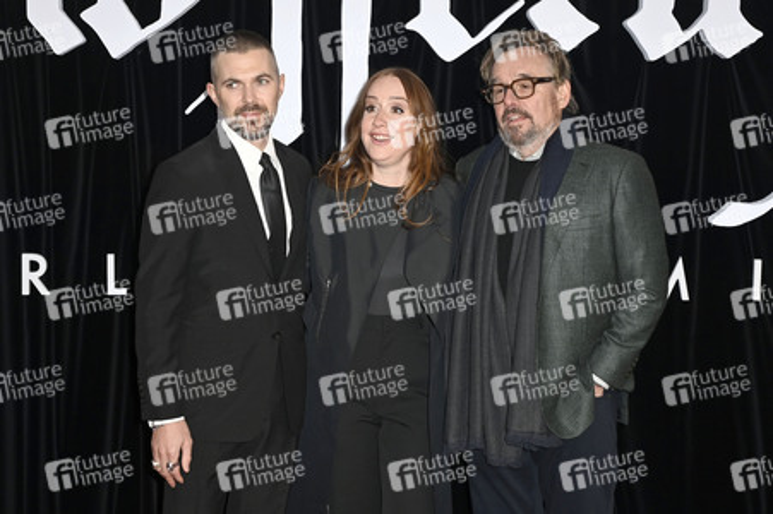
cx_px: 386
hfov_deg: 24.8
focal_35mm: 82
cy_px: 257
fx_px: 1759
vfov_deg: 16.6
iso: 1250
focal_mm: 82
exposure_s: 1/250
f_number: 5.6
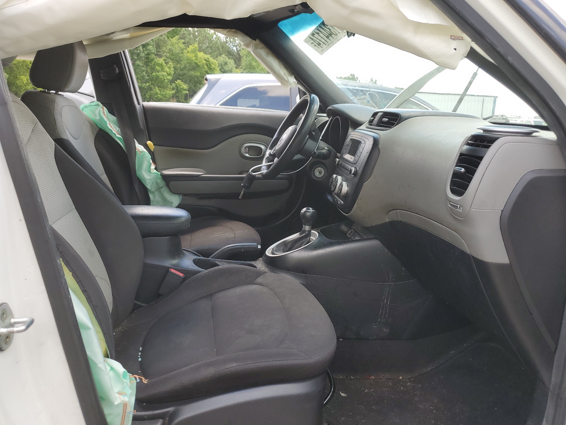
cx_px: 283
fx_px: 425
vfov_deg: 53.1
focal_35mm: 26
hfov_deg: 67.3
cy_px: 212
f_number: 1.5
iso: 50
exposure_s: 1/323
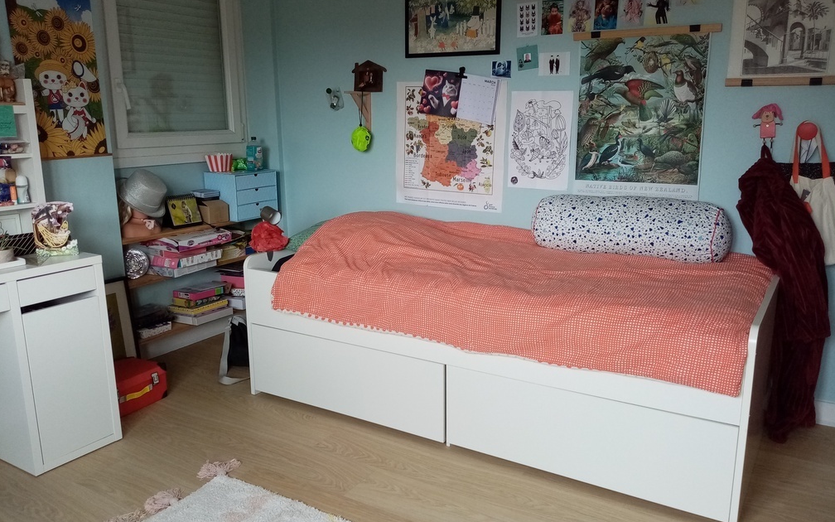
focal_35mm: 28
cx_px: 418
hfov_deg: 66.5
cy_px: 271
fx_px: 637
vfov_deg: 44.5
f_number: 1.8
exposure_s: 1/50
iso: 140
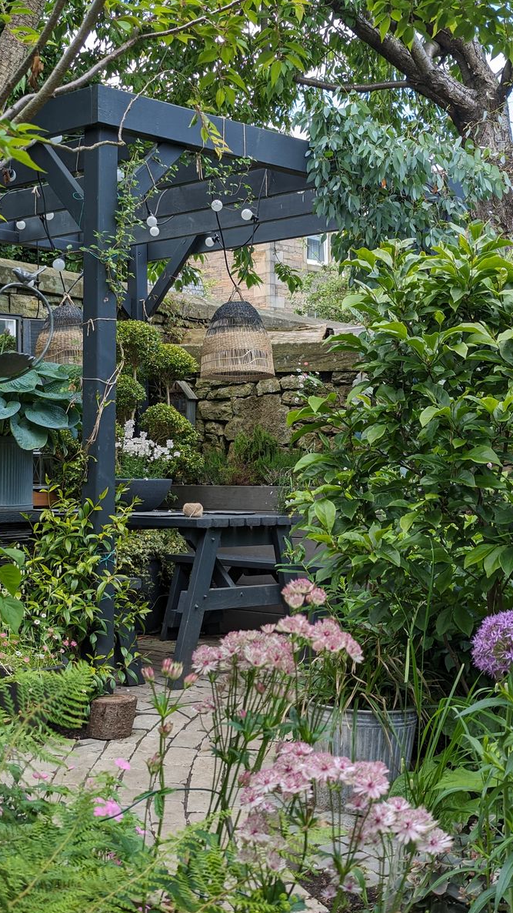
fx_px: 1282
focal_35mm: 53
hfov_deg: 22.6
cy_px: 455
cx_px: 219
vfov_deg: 39.2
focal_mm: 6.81
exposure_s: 1/300
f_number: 1.85
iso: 41
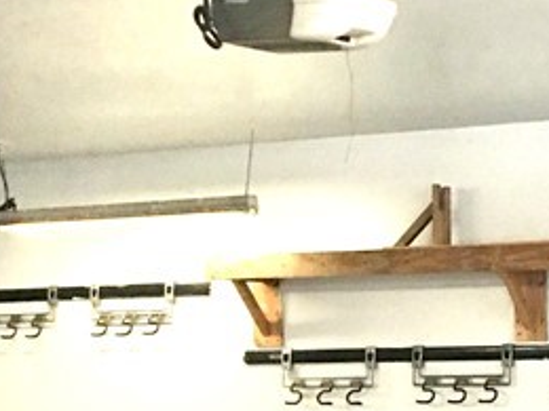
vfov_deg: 12.9
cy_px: 352
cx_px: 564
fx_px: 1808
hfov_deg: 16.9
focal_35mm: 114
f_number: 2.2
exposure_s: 1/8
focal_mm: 4.15
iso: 100
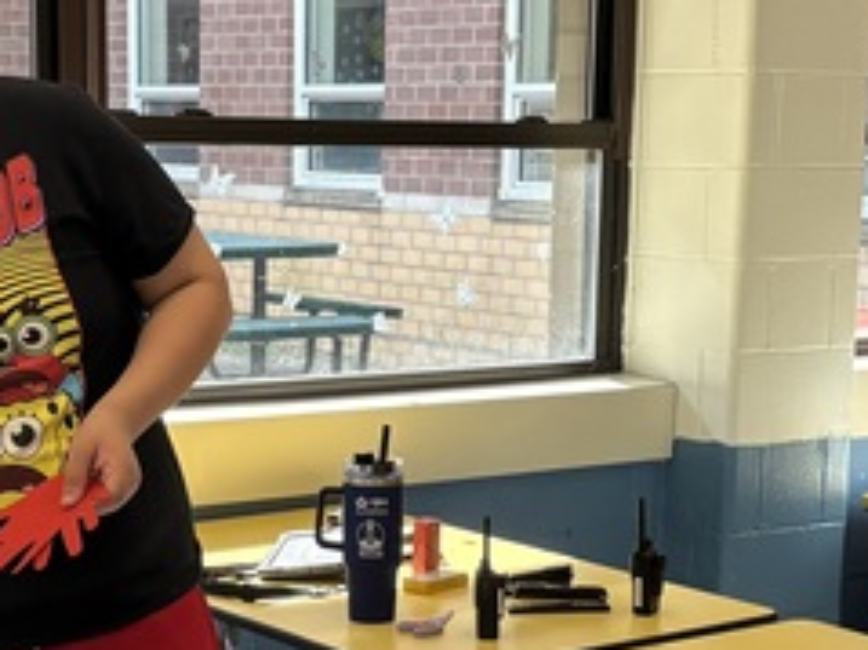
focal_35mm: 87
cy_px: 508
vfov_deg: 16.8
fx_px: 2180
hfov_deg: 22.5
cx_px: 392
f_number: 1.6
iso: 80
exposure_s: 1/239
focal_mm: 5.96
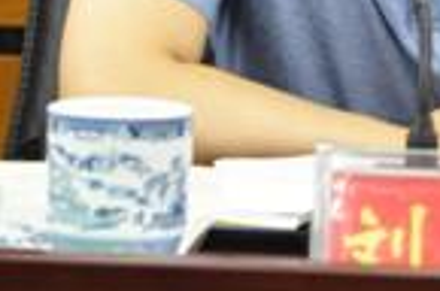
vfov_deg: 2.6
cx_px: 467
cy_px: -232
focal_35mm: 523
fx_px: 6378
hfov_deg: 3.9
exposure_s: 1/30
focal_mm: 92
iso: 1000
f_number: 7.1
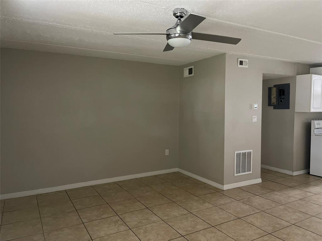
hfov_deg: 67.3
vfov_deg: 53.1
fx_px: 242
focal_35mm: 26
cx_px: 161
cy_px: 120
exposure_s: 1/30
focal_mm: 5.1
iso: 640
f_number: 1.6
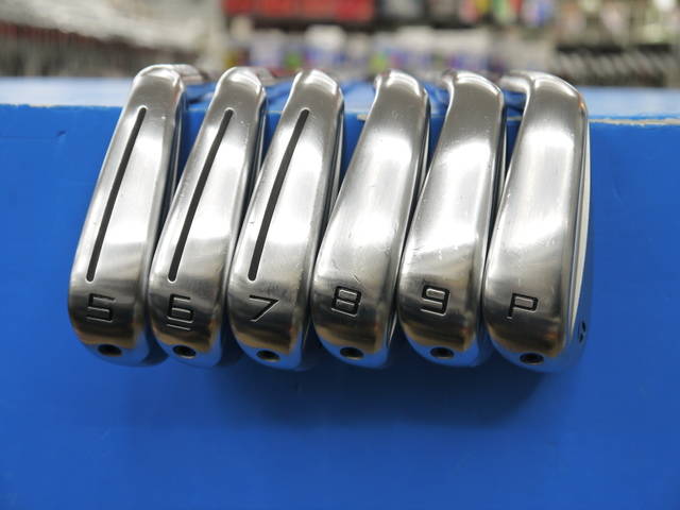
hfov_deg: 38.2
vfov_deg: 29.1
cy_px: 255
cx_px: 340
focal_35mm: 50
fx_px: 982
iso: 200
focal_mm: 25
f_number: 4.6
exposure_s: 1/60
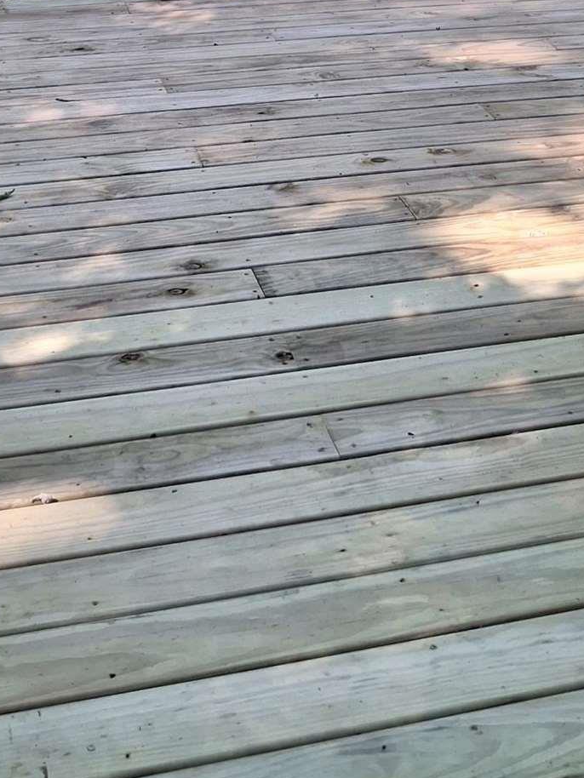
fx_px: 1416
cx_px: 334
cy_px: -145
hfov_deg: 23.3
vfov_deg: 27.3
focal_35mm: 63
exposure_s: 1/120
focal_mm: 4.69
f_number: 1.8
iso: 40
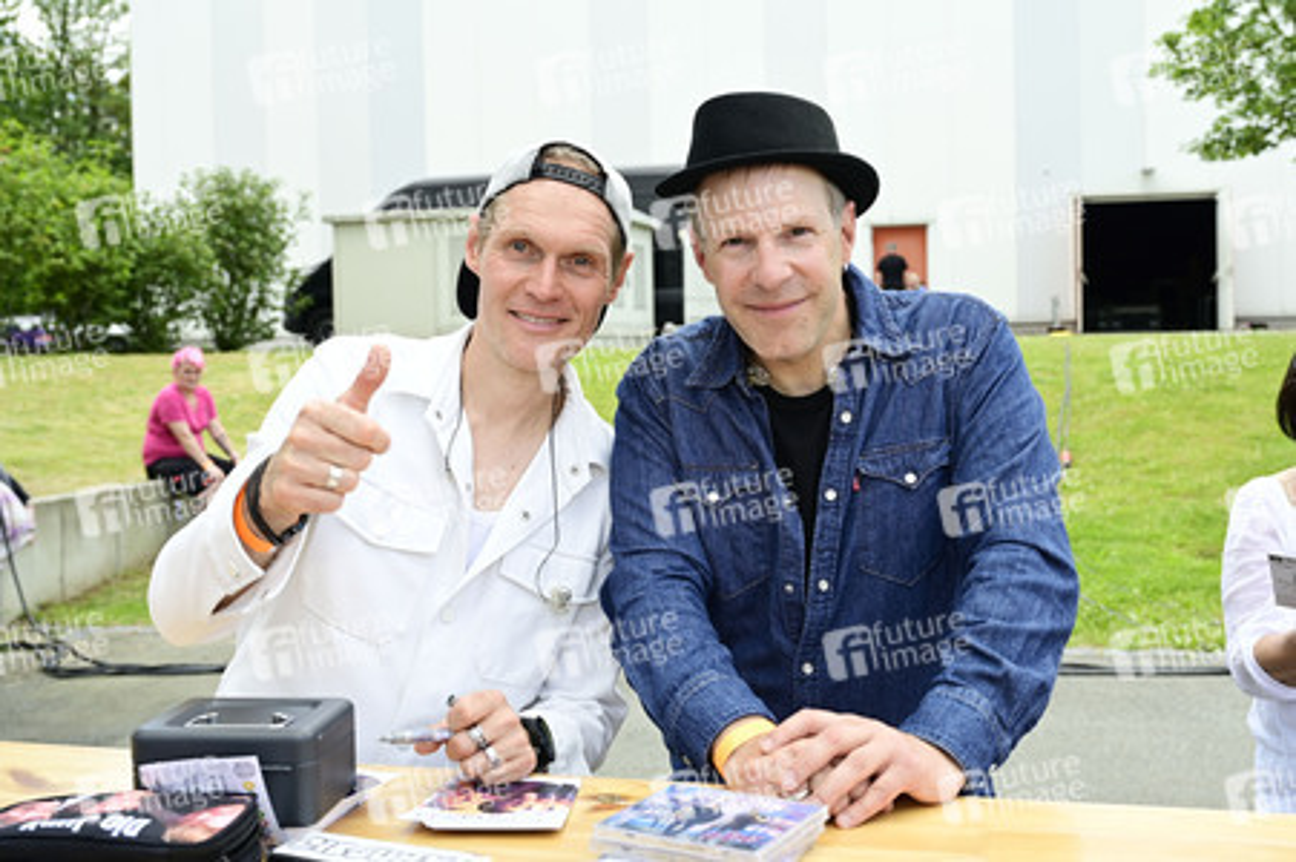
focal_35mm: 35
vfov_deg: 37.8
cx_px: 648
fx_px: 1259
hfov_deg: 54.5
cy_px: 431
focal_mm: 35
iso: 160
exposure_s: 1/200
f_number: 5.6
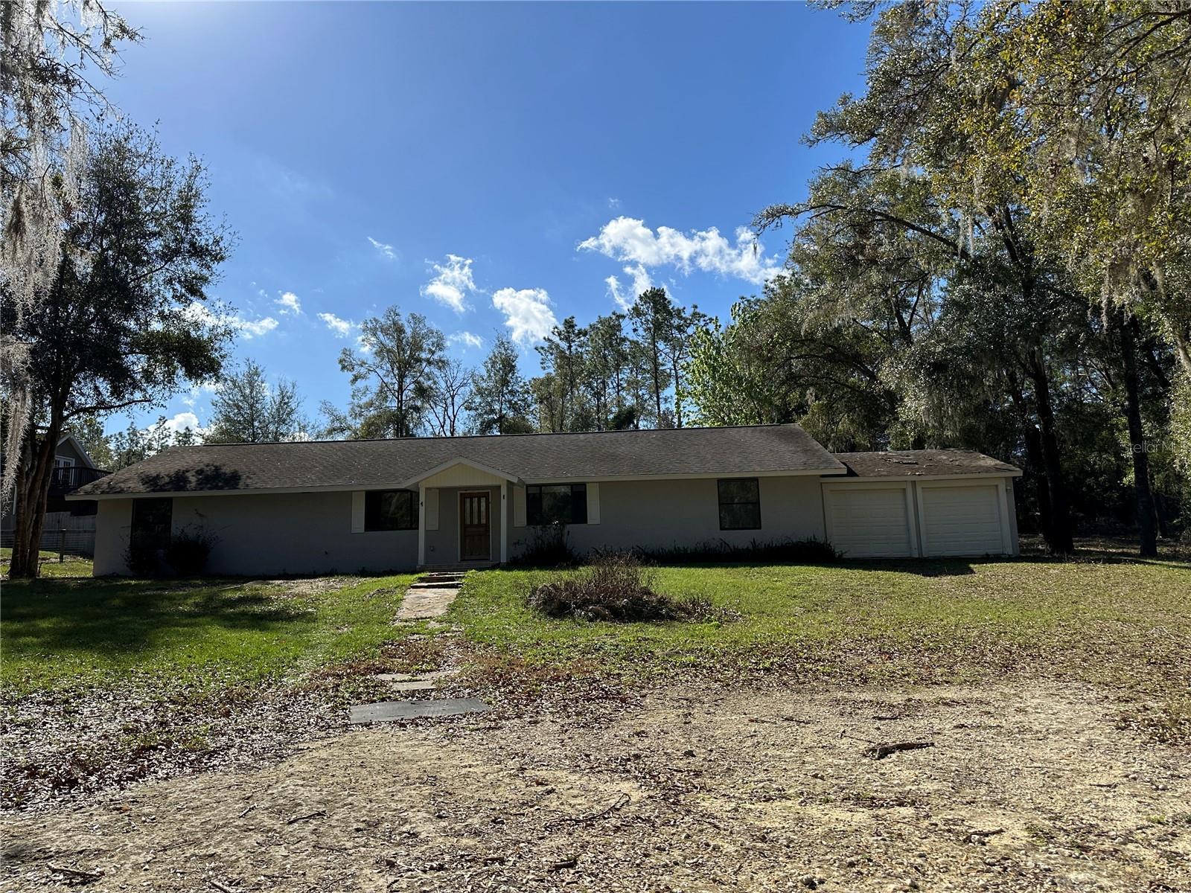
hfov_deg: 71.6
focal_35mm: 24
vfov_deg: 56.8
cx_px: 596
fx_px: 826
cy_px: 446
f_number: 1.78
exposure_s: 1/5525
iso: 80
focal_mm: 6.86
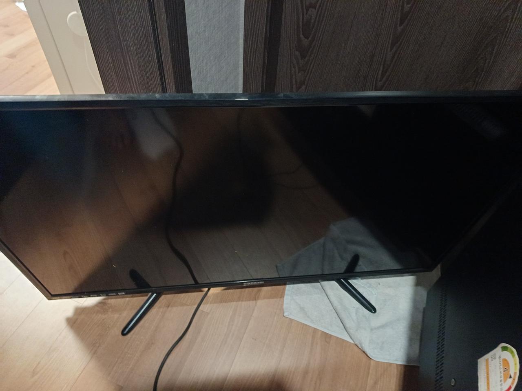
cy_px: 196
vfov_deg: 58.9
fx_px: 347
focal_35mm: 23
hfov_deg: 73.9
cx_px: 261
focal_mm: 5.06
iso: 1250
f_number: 1.8
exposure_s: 1/14
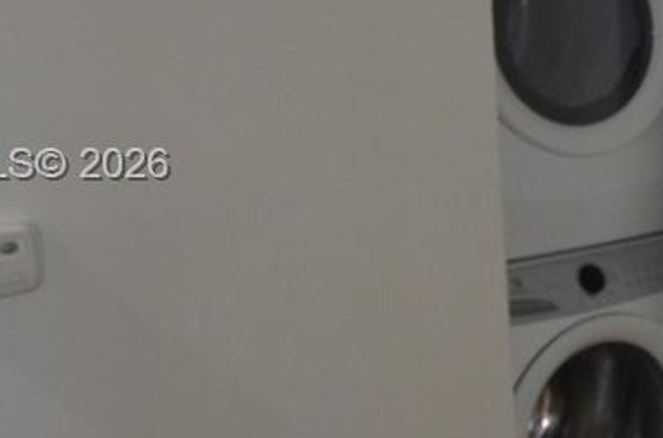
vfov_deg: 21.4
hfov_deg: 24.3
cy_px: 168
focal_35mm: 63
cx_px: 1020
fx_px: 1157
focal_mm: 10
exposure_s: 1/60
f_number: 4
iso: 800
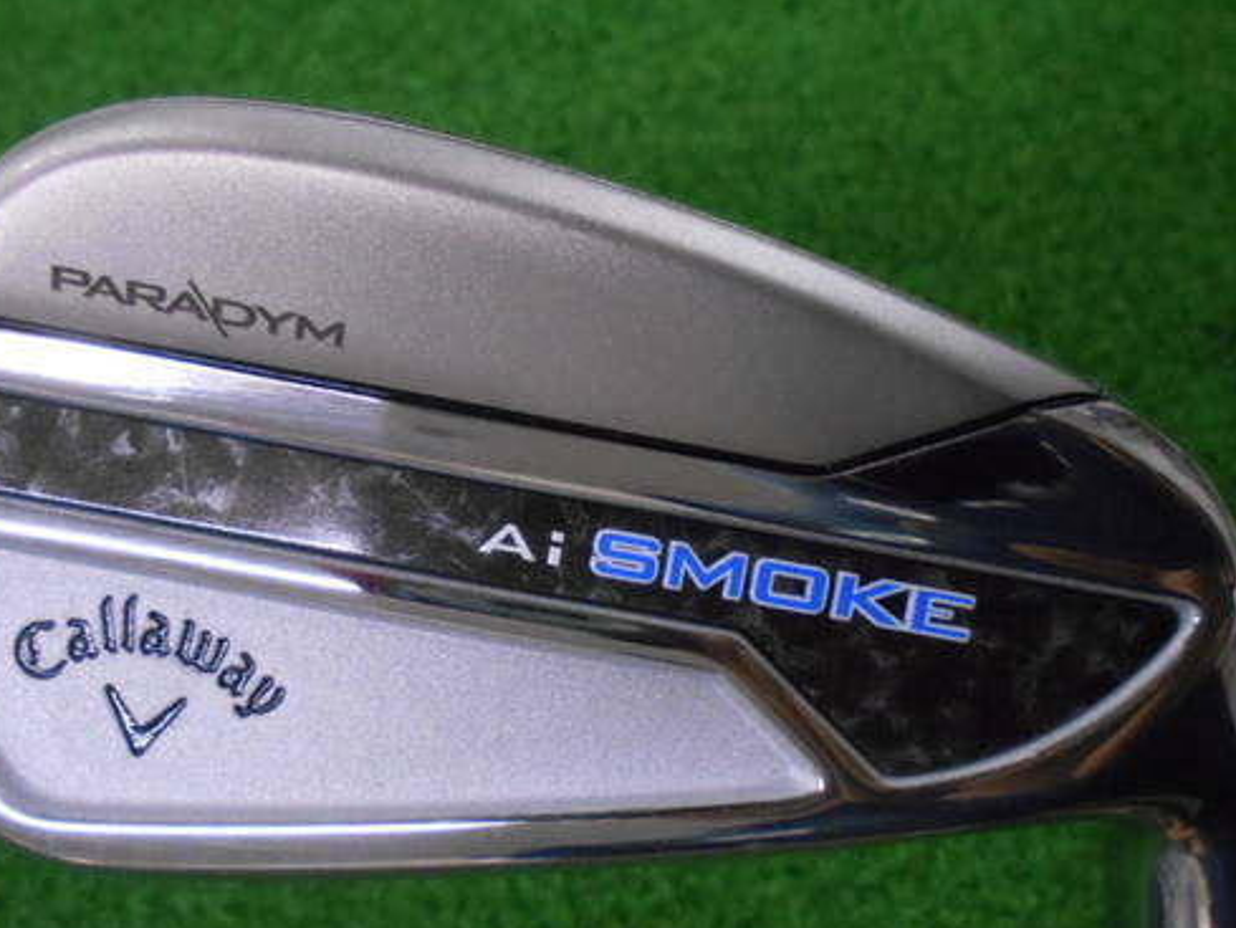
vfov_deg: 41.7
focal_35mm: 34
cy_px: 536
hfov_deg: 53.9
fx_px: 1214
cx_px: 571
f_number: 3.2
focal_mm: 4.6
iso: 800
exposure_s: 1/160
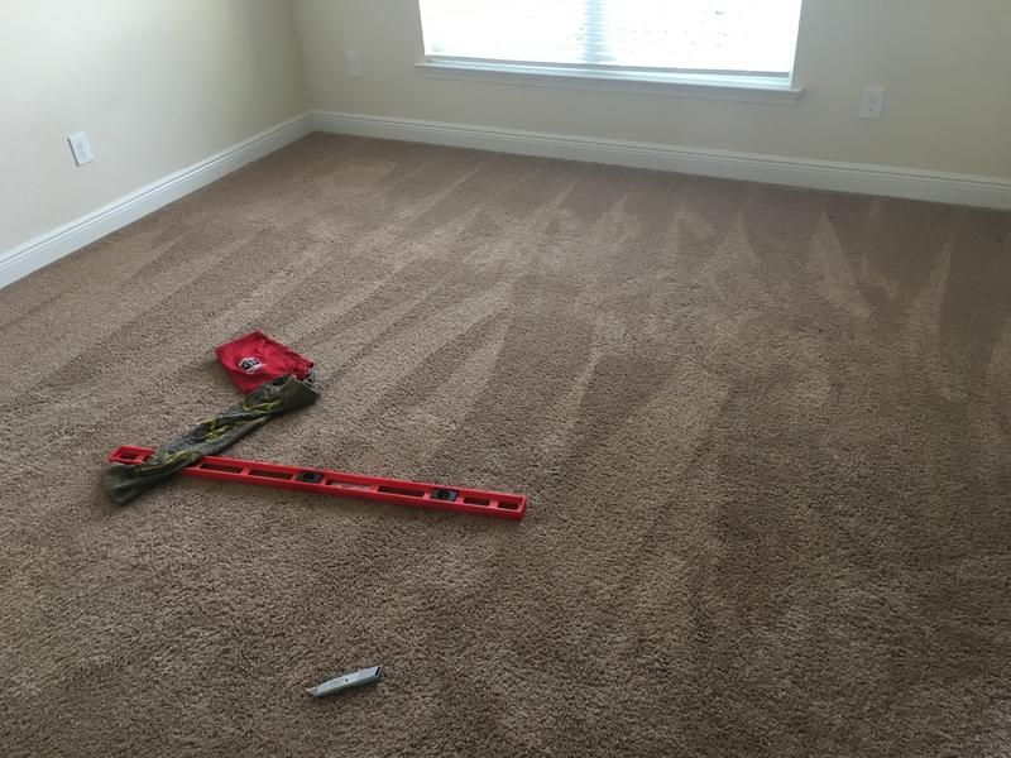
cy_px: 379
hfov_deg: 61.7
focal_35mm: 29
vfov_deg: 48.2
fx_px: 847
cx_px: 506
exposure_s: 1/30
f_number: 2.2
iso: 50
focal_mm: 4.15
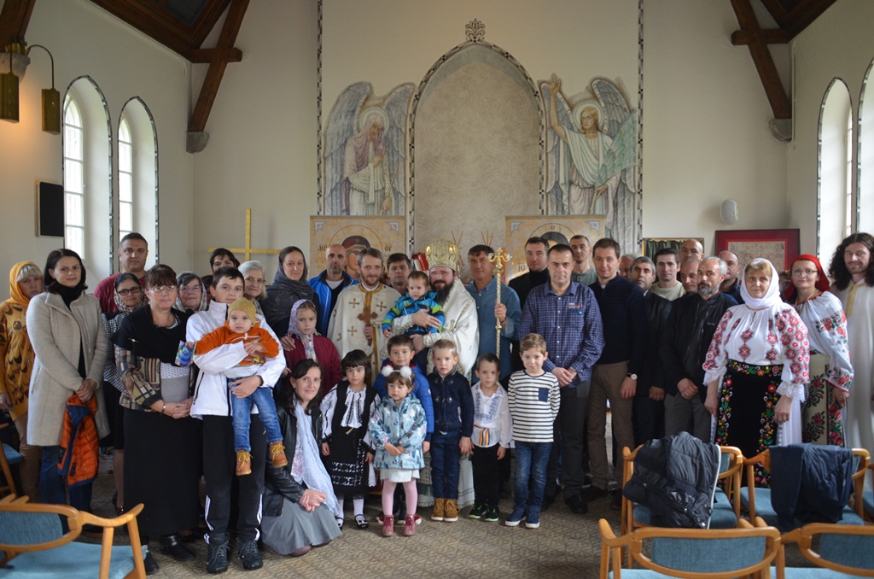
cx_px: 437
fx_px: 727
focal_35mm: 30
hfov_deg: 62.0
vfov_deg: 43.4
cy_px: 290
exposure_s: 1/60
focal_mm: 20
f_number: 4
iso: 500
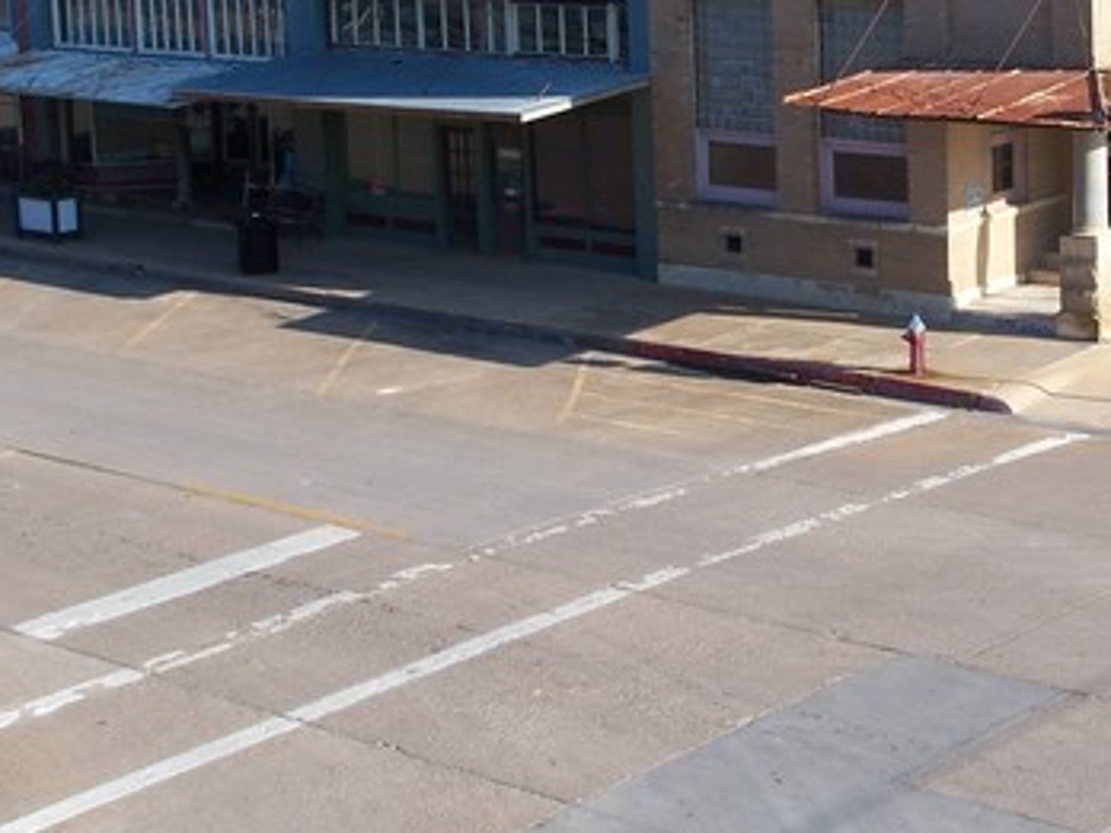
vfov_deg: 16.9
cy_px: 214
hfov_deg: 22.3
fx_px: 2792
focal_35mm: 87
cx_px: 841
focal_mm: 7.8
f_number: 4
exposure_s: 1/400
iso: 64
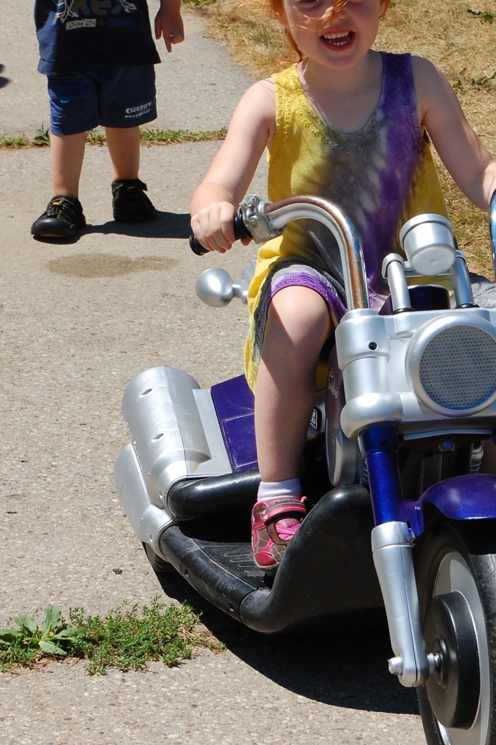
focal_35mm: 135
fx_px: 2795
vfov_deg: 15.2
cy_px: 373
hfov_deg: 10.1
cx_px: 343
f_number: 11
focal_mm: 50
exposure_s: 1/500
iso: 400
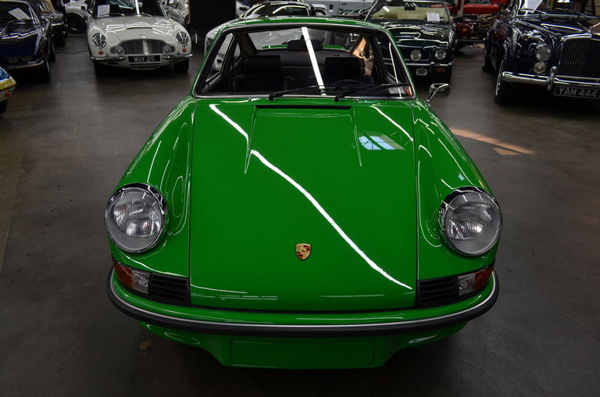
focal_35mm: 27
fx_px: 449
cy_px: 198
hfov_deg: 67.5
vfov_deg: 47.7
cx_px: 300
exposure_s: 1/100
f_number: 5
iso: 400
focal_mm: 18
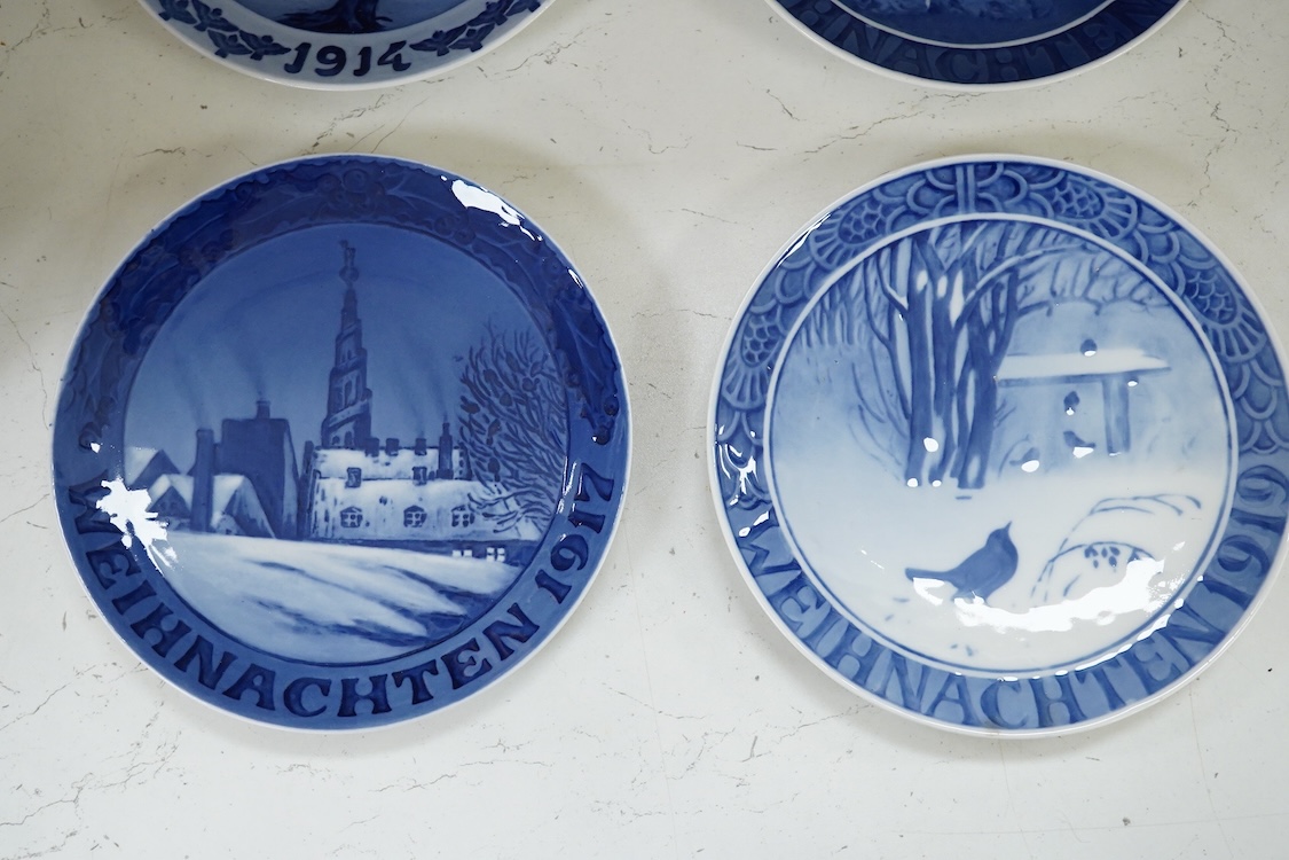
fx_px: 1611
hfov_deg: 43.6
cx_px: 644
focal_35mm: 45
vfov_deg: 29.9
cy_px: 430
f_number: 8
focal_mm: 30
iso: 2500
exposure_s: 1/160
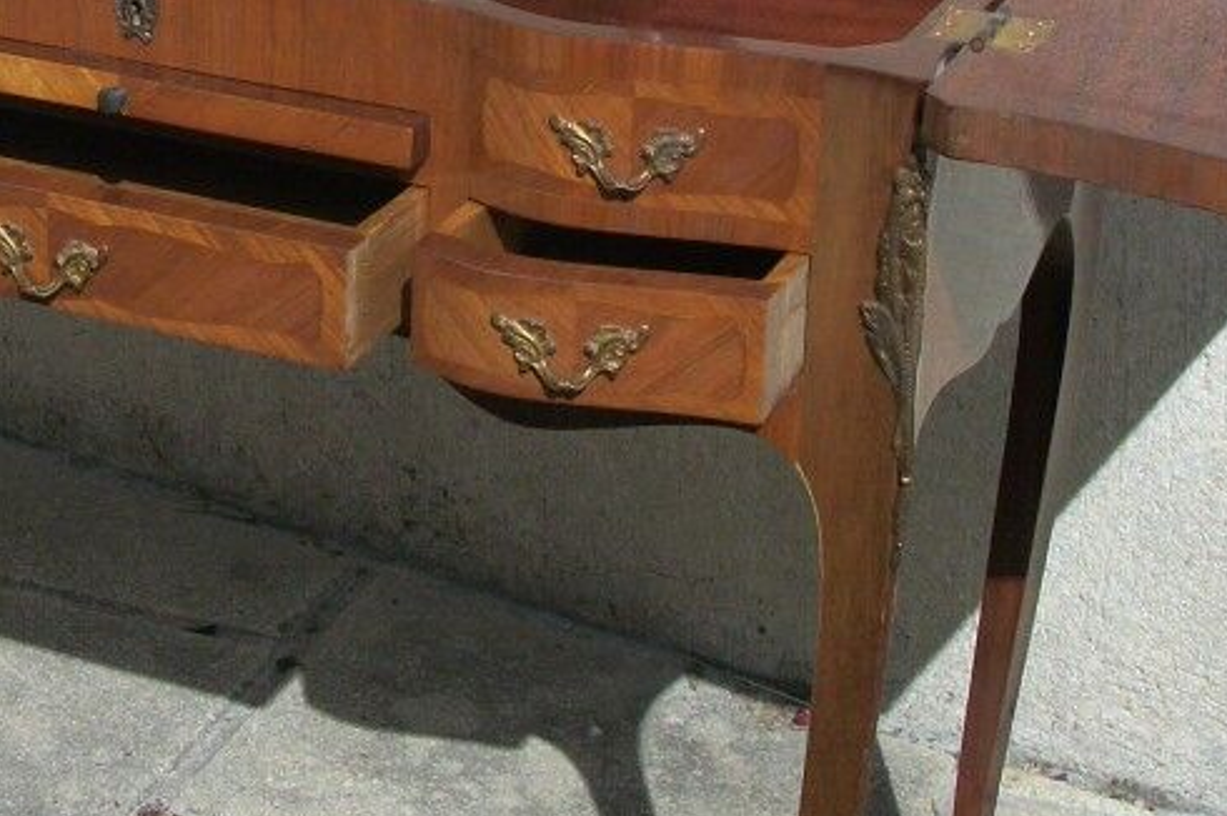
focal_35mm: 87
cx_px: 275
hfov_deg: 23.1
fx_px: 2963
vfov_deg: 15.6
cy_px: 158
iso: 80
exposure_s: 1/250
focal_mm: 5.7
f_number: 8.8
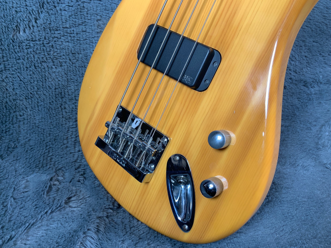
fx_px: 277
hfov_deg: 61.7
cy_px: 124
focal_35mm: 29
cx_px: 166
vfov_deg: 48.2
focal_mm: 3
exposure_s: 1/52
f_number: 1.8
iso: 64
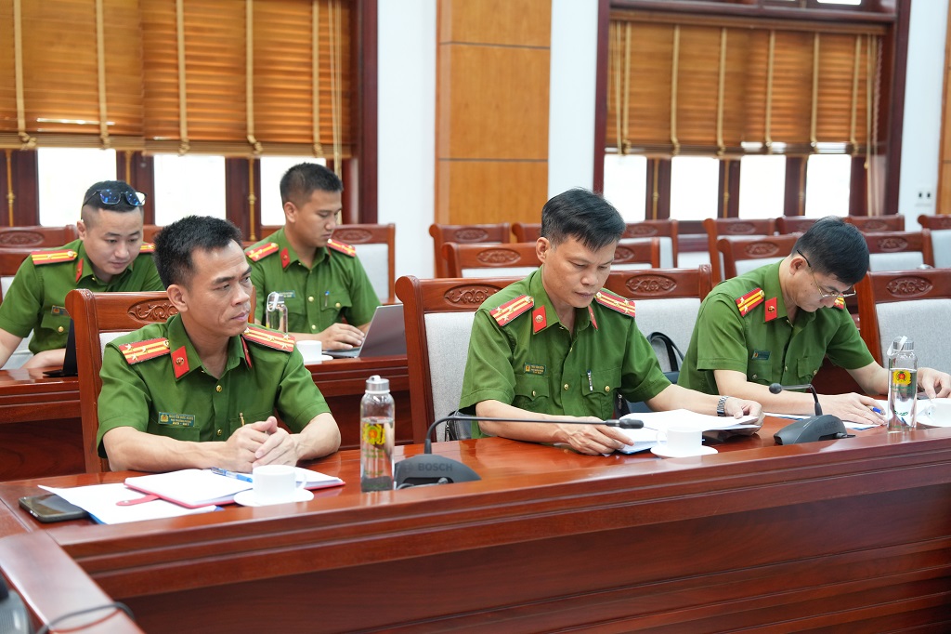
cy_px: 317
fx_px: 1347
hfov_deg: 38.9
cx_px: 476
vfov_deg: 26.5
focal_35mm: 51
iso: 1600
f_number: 2.8
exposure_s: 1/125
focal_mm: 51
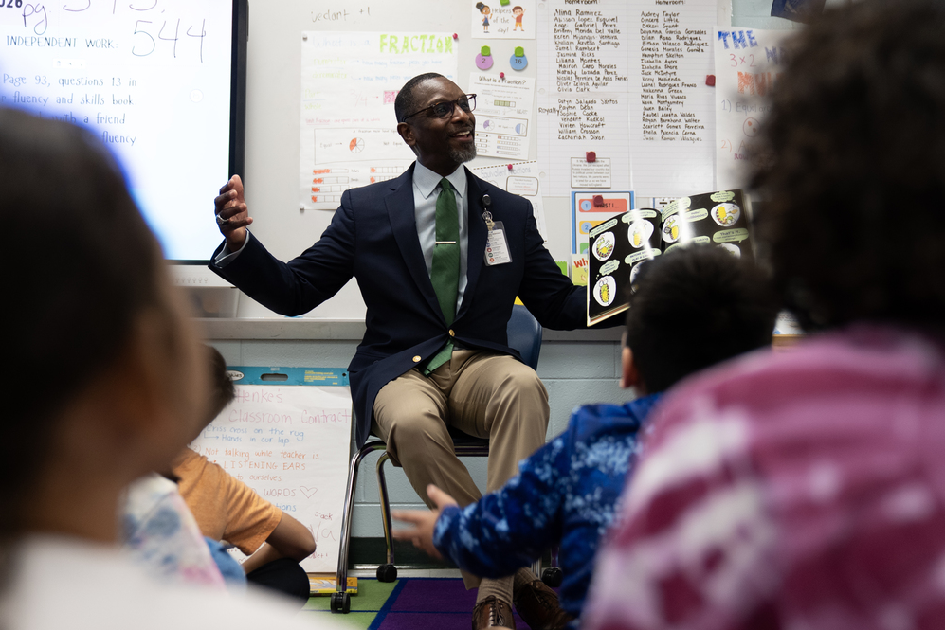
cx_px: 461
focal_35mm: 37
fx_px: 971
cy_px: 311
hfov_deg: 51.9
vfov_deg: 36.0
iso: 1600
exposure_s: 1/200
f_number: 2.8
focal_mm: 36
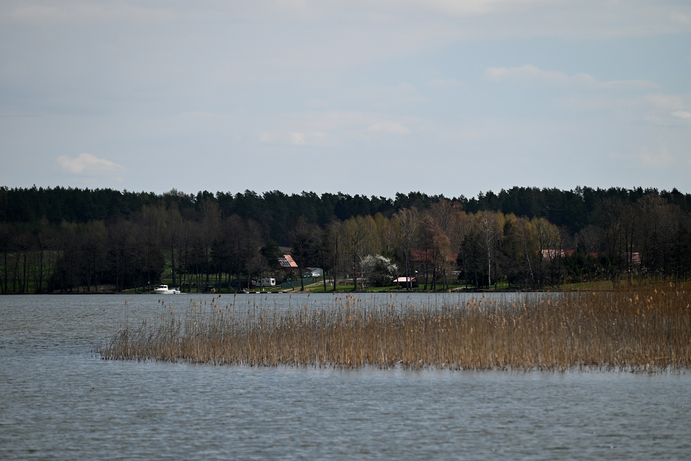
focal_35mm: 200
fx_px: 3840
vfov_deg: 6.9
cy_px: 230
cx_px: 346
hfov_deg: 10.3
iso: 110
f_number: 5.6
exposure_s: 1/1000
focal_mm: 200
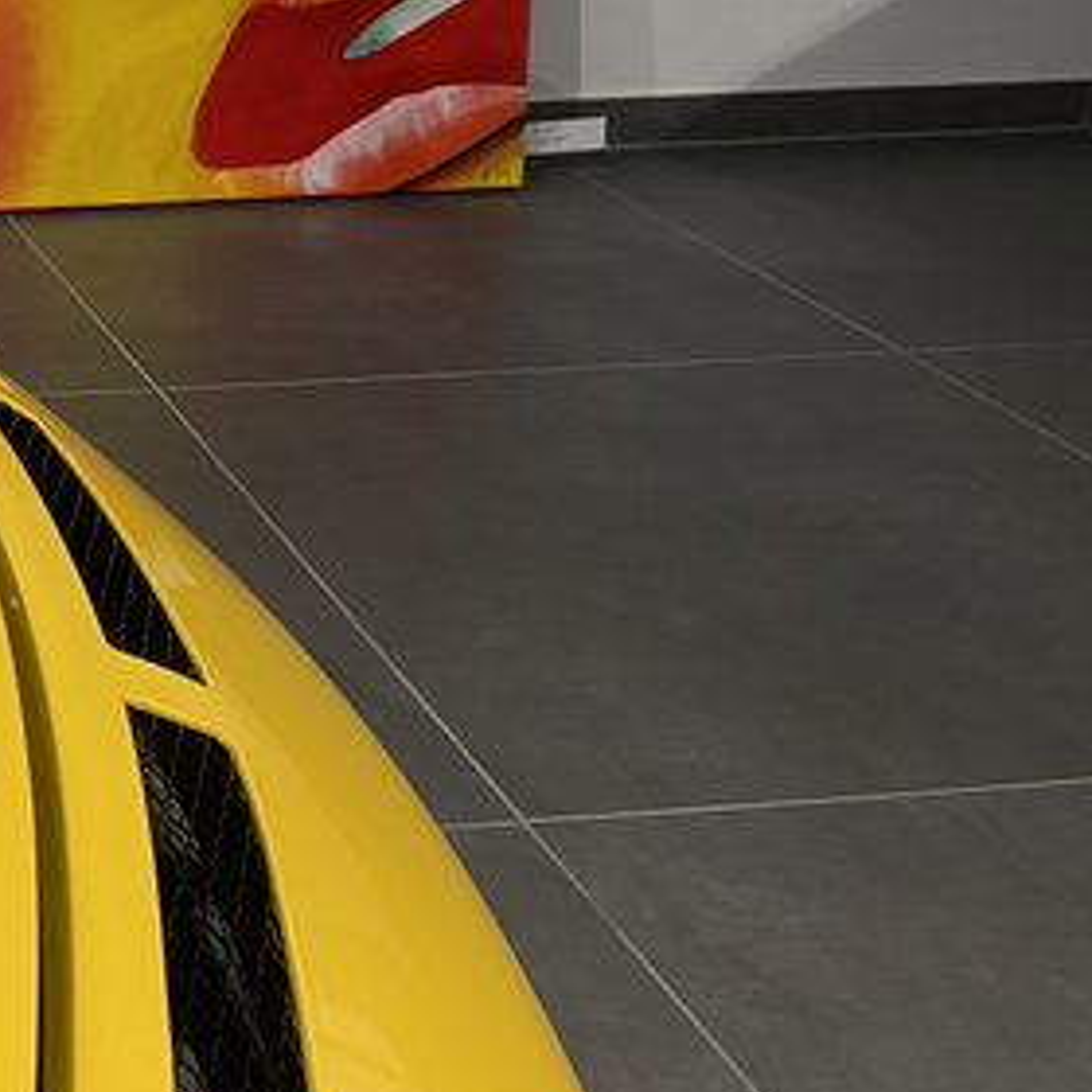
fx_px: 2248
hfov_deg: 24.3
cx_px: -277
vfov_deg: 27.0
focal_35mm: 63
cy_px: 308
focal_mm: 4.25
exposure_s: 1/50
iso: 64
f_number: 1.8
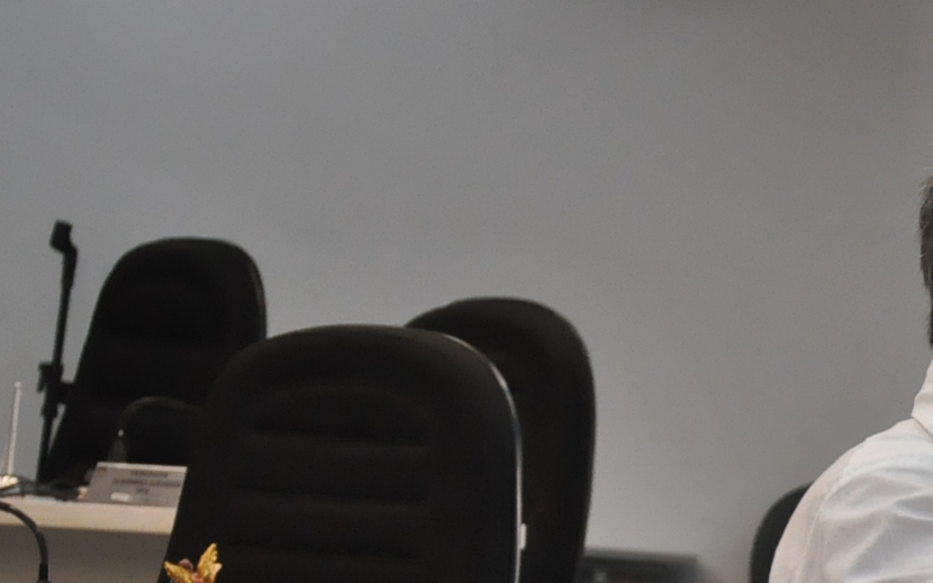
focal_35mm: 276
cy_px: 561
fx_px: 7019
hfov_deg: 7.5
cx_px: 1125
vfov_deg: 4.8
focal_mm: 70
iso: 2000
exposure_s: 1/200
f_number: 5.3
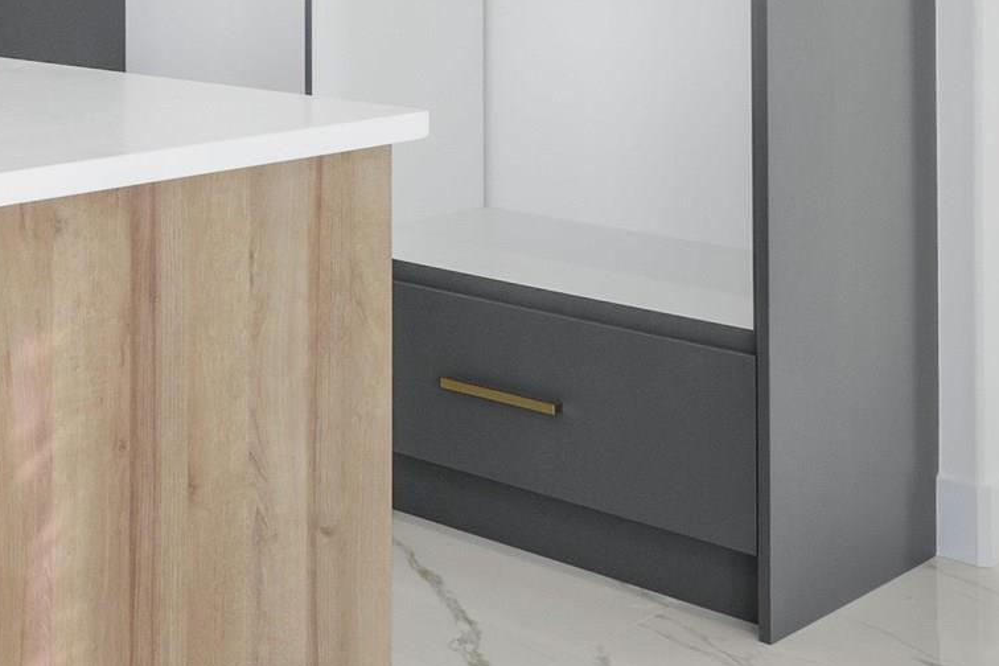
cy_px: -173
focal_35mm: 67
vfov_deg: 19.0
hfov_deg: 25.7
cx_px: -304
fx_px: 1860
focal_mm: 11
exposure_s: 1/10
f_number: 9.5
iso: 200
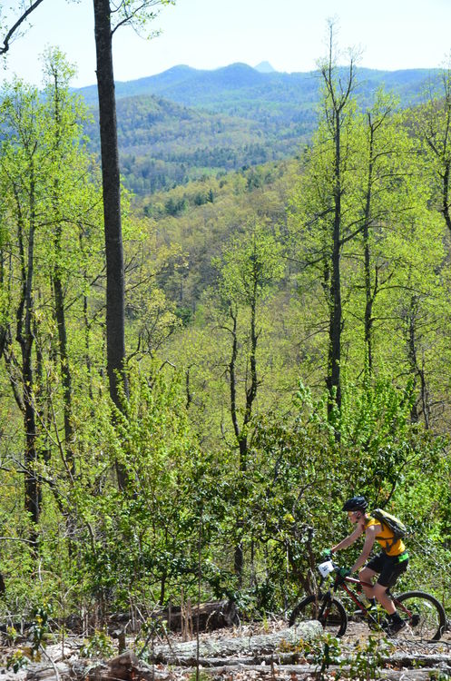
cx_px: 226
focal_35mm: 84
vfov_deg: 24.2
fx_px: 1585
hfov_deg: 16.2
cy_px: 340
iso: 180
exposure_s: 1/125
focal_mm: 56
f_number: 11
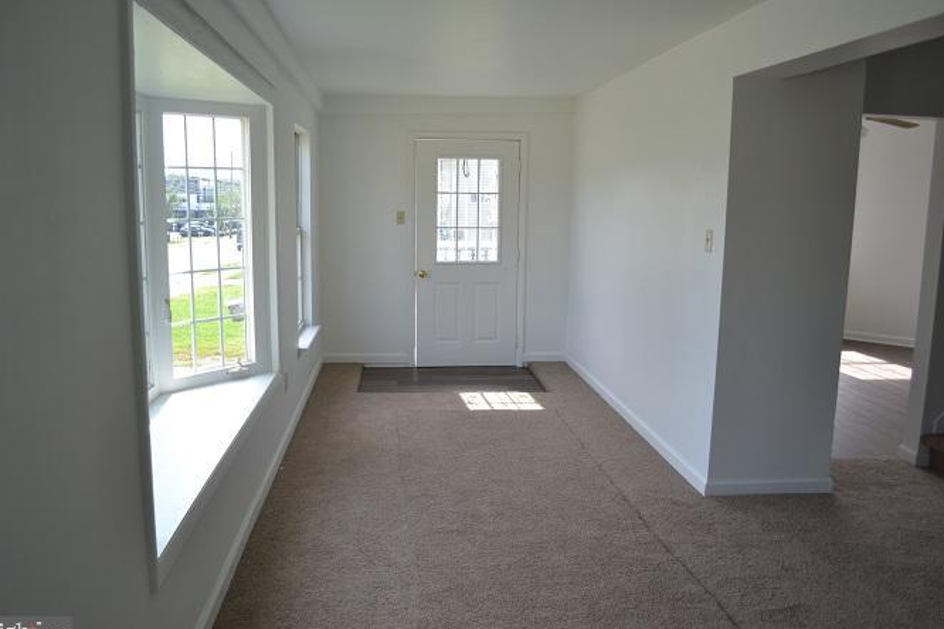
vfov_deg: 46.4
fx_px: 734
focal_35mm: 28
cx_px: 457
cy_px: 324
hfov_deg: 65.5
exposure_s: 1/125
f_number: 3.5
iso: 100
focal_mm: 18
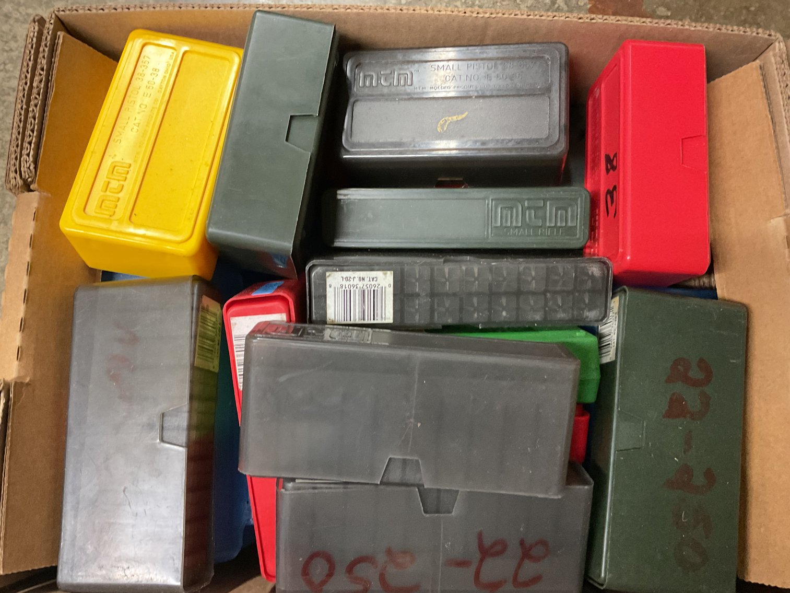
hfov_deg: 61.7
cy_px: 296
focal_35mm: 29
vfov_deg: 48.2
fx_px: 662
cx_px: 395
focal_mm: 3
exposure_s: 1/30
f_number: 1.8
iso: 400
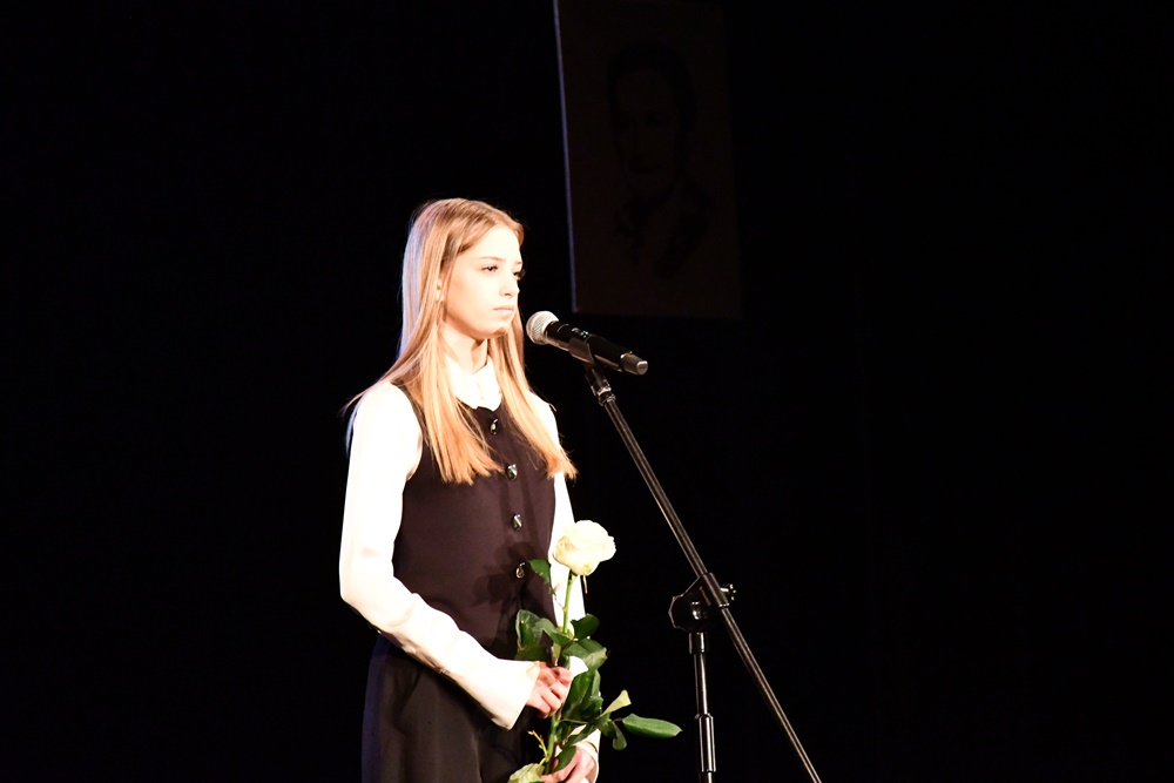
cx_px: 587
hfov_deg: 9.8
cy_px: 392
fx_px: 6849
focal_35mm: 210
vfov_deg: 6.5
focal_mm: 140
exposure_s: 1/20
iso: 12800
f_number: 5.6
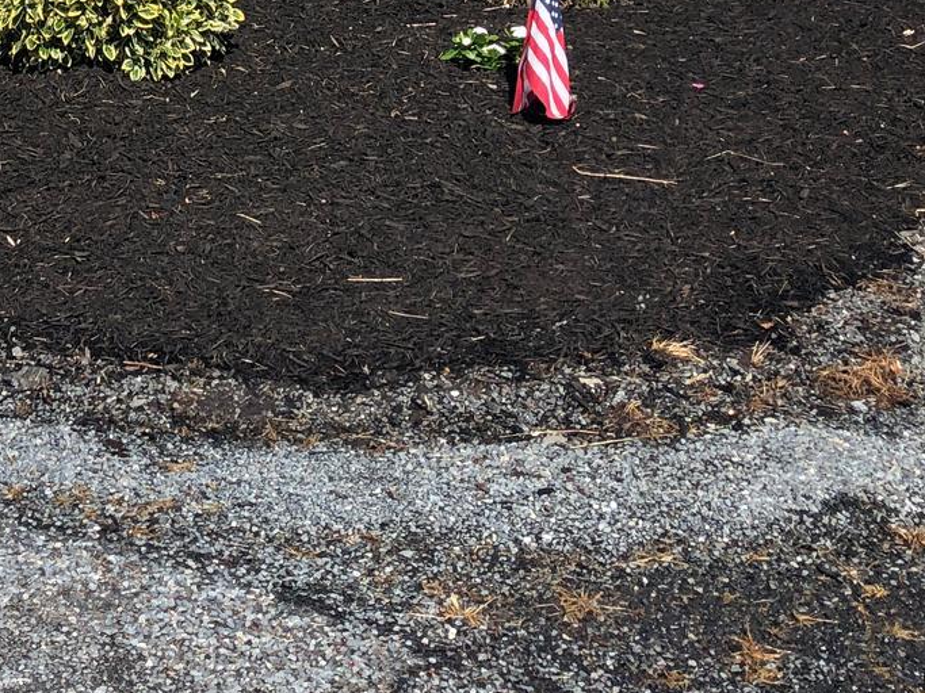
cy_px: -298
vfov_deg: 16.3
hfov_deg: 22.4
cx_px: -5
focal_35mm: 84
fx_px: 2244
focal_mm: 3.99
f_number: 1.8
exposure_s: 1/2024
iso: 20
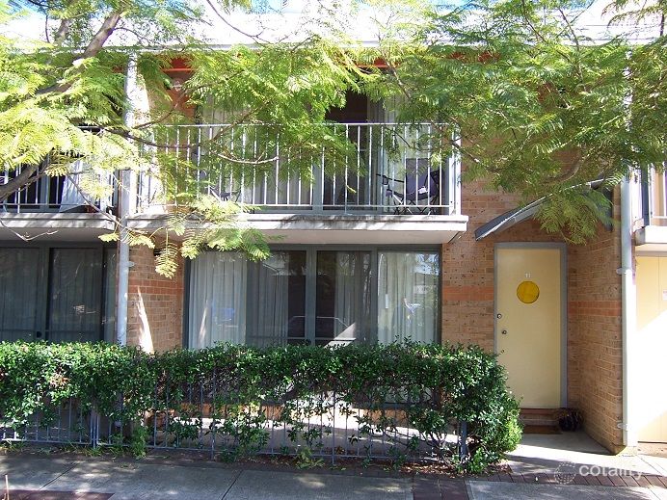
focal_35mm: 33
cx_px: 334
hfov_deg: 55.4
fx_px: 636
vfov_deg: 42.9
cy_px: 250
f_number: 3.4
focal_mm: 5.5
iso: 80
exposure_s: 1/125
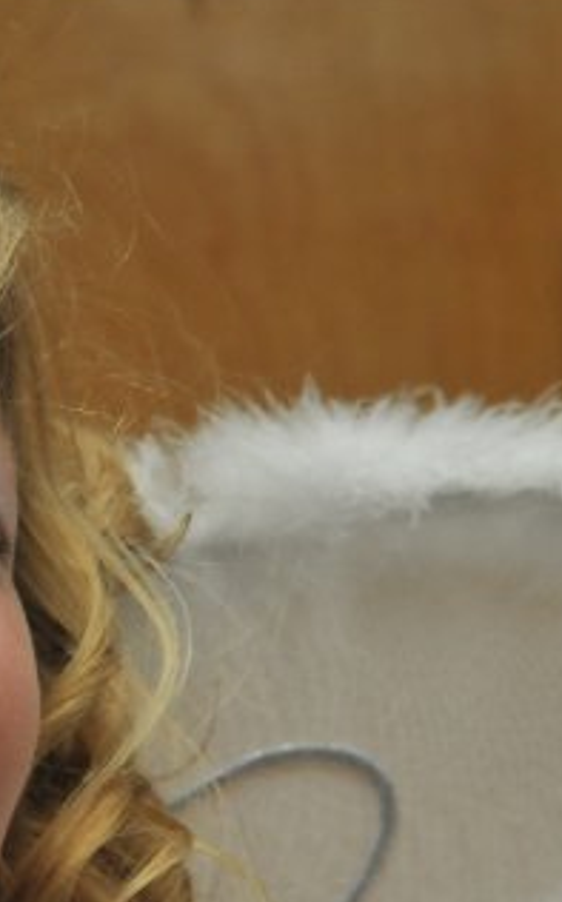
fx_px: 3609
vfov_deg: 14.2
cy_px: 587
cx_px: -351
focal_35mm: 147
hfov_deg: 8.6
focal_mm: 38
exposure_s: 1/160
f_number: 6.3
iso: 800
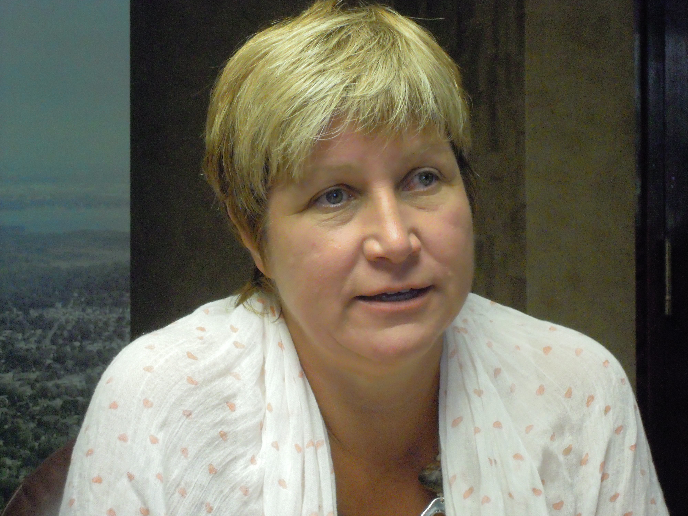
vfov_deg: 13.1
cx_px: 344
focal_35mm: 113
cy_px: 258
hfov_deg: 17.4
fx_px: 2246
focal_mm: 20.3
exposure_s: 1/50
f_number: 5.9
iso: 800
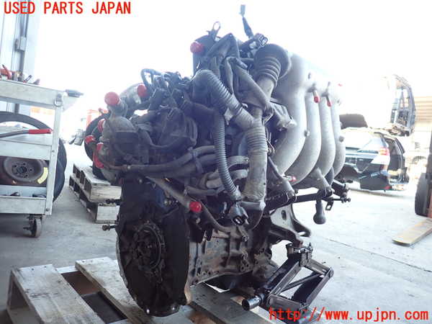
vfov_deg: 54.9
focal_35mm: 25
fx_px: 312
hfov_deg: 69.4
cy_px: 162
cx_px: 216
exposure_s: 1/80
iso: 100
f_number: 2
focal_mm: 4.5
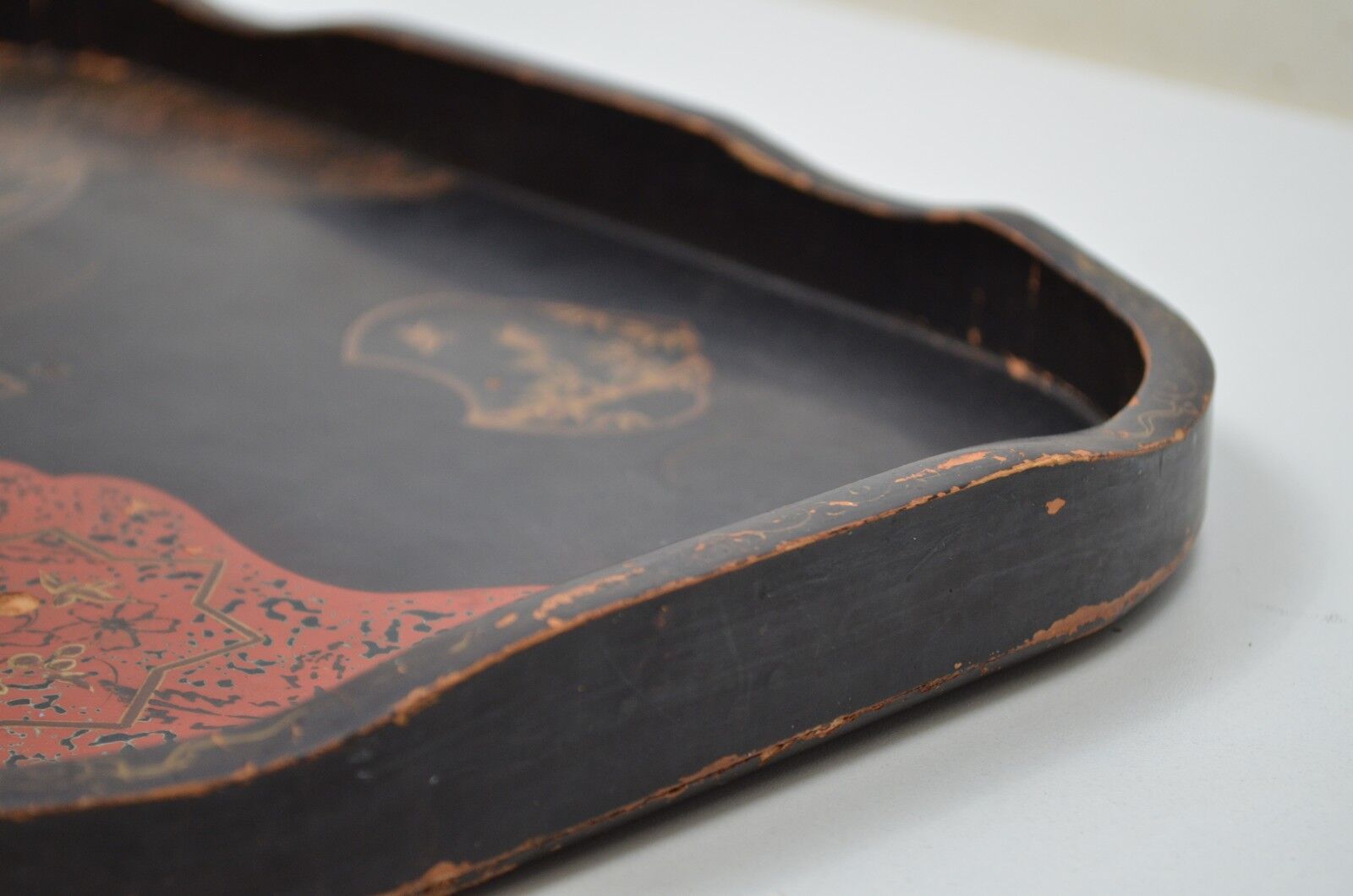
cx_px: 676
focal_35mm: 82
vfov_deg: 16.5
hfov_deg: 24.7
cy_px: 448
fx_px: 3094
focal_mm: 55
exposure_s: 1/60
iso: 720
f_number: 5.6
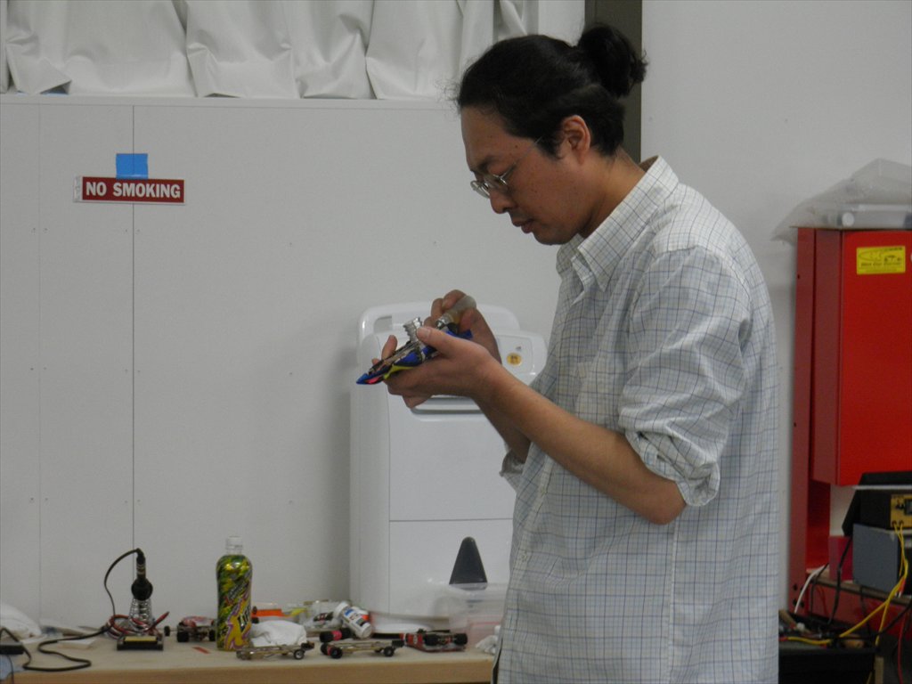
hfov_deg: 16.1
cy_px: 342
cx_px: 456
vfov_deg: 12.1
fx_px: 3214
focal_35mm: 122
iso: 200
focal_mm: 21.6
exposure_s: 1/15
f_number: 5.5
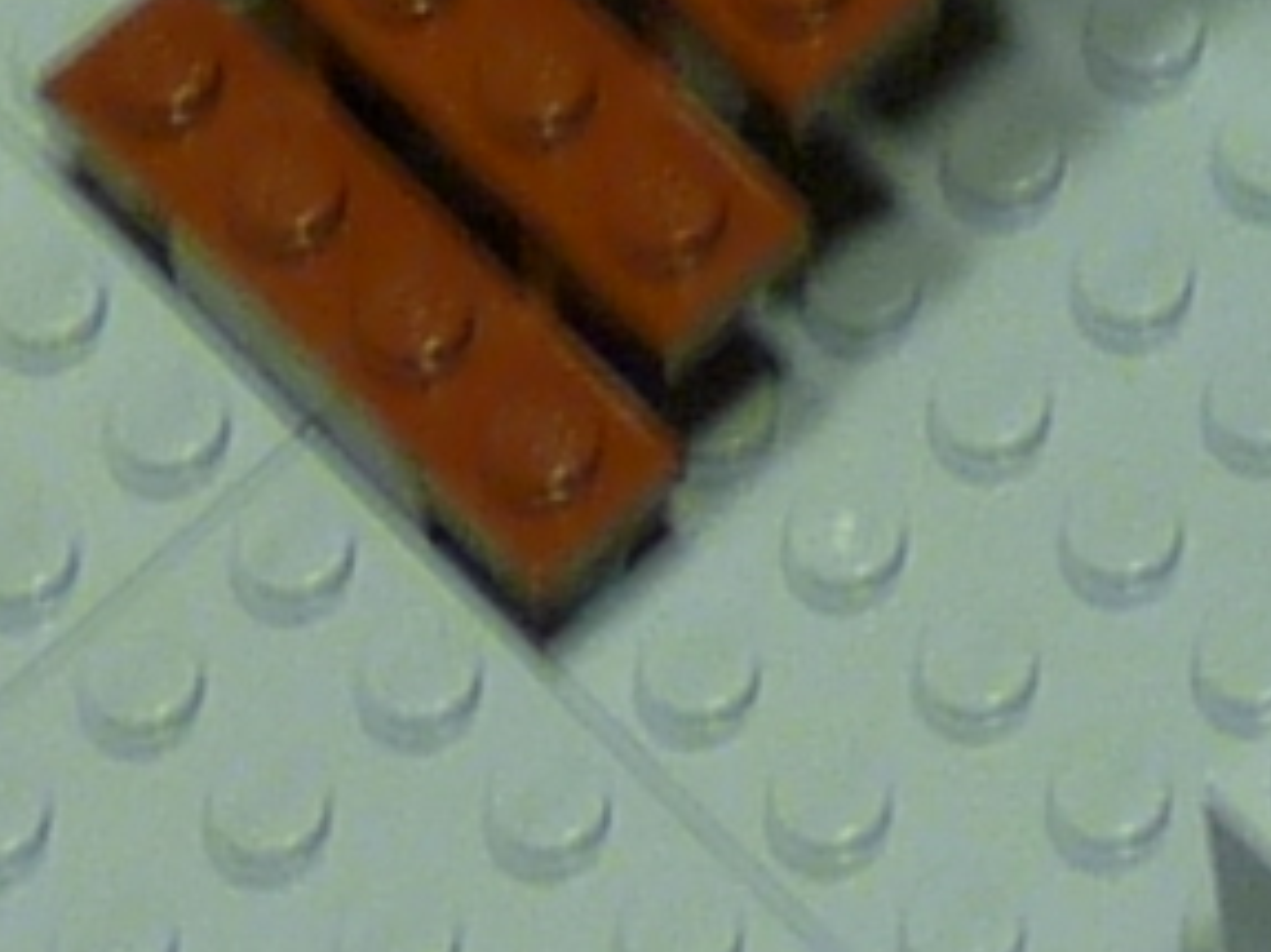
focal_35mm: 293
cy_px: -2117
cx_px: 2334
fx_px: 10754
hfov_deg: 6.6
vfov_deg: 4.8
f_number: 2.8
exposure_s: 1/13
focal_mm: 4.8
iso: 100
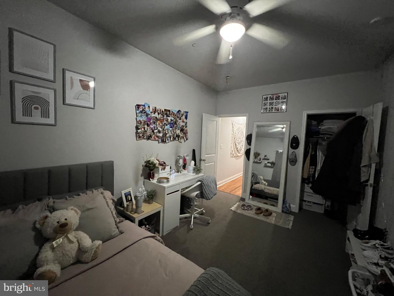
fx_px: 148
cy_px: 148
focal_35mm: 13
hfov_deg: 106.2
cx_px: 197
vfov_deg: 89.9
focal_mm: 1.57
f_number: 1.8
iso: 1000
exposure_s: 1/40
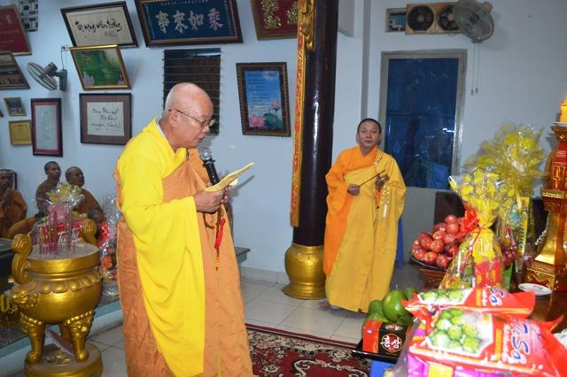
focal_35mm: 30
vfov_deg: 43.6
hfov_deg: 62.0
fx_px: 472
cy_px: 188
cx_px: 284
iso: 1100
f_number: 3.8
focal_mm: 20
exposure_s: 1/60
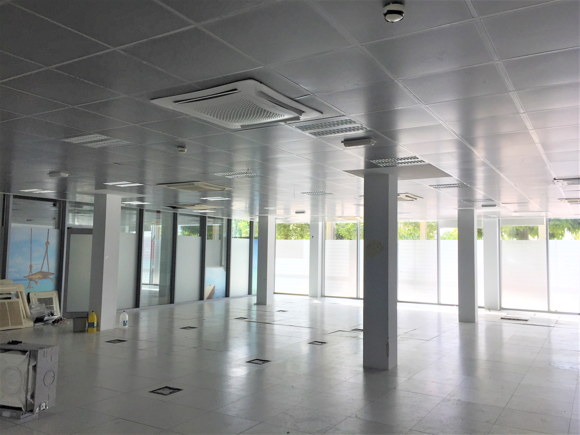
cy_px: 218
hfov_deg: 61.7
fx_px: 486
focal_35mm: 29
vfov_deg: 48.2
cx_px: 290
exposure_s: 1/347
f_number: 2.2
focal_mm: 4.15
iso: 32
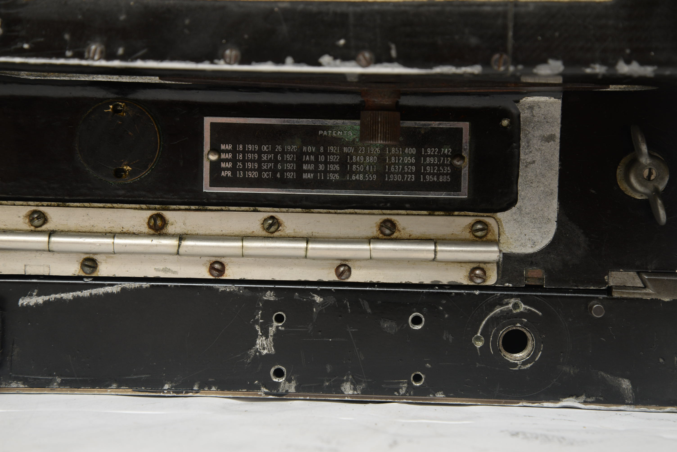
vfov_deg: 16.1
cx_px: 338
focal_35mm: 85
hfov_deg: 23.9
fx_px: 1599
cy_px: 226
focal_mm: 85
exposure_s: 1/125
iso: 400
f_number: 11
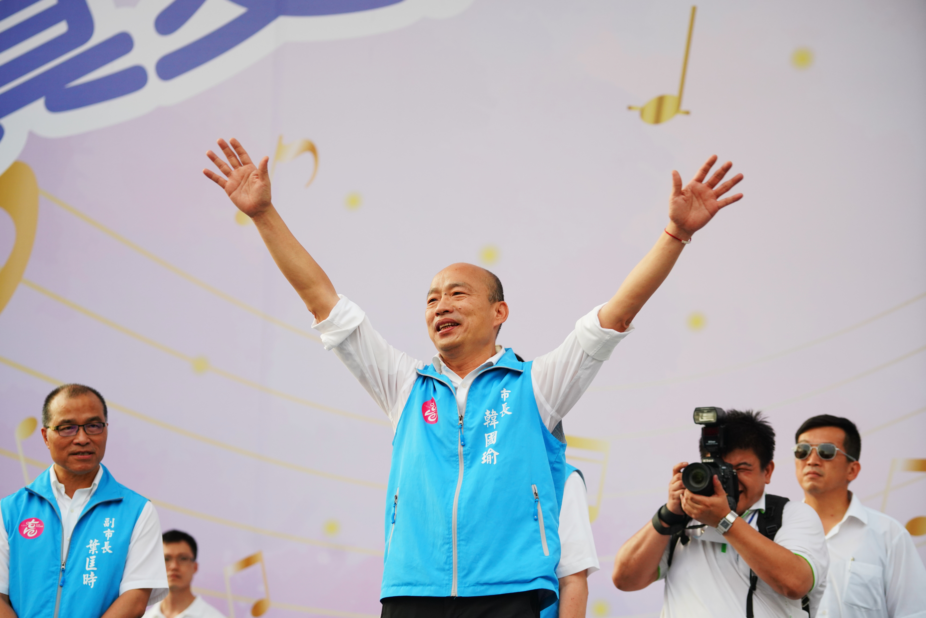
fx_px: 2984
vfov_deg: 11.8
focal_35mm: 116
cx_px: 463
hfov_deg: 17.6
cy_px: 309
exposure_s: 1/640
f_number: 4
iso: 1000
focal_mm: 116
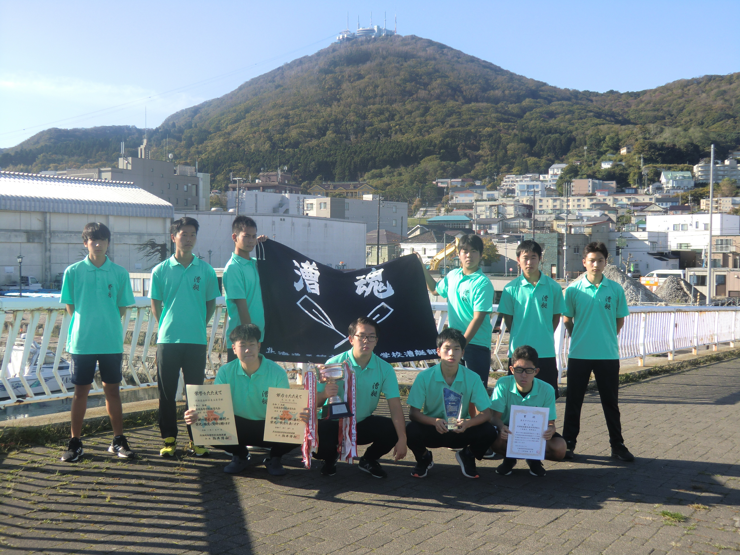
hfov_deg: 46.8
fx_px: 855
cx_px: 370
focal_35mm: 40
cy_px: 278
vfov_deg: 36.0
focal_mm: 7.1
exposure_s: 1/320
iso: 64
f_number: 3.8
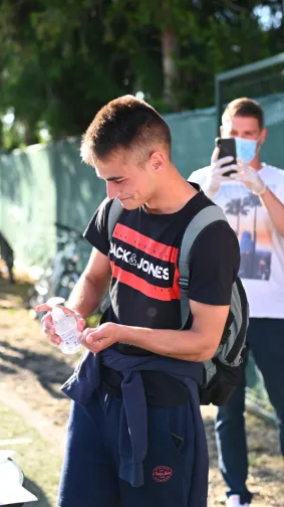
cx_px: 108
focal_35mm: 79
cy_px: 254
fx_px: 1059
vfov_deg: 26.9
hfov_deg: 15.3
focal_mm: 50
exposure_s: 1/640
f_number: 2.5
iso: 160
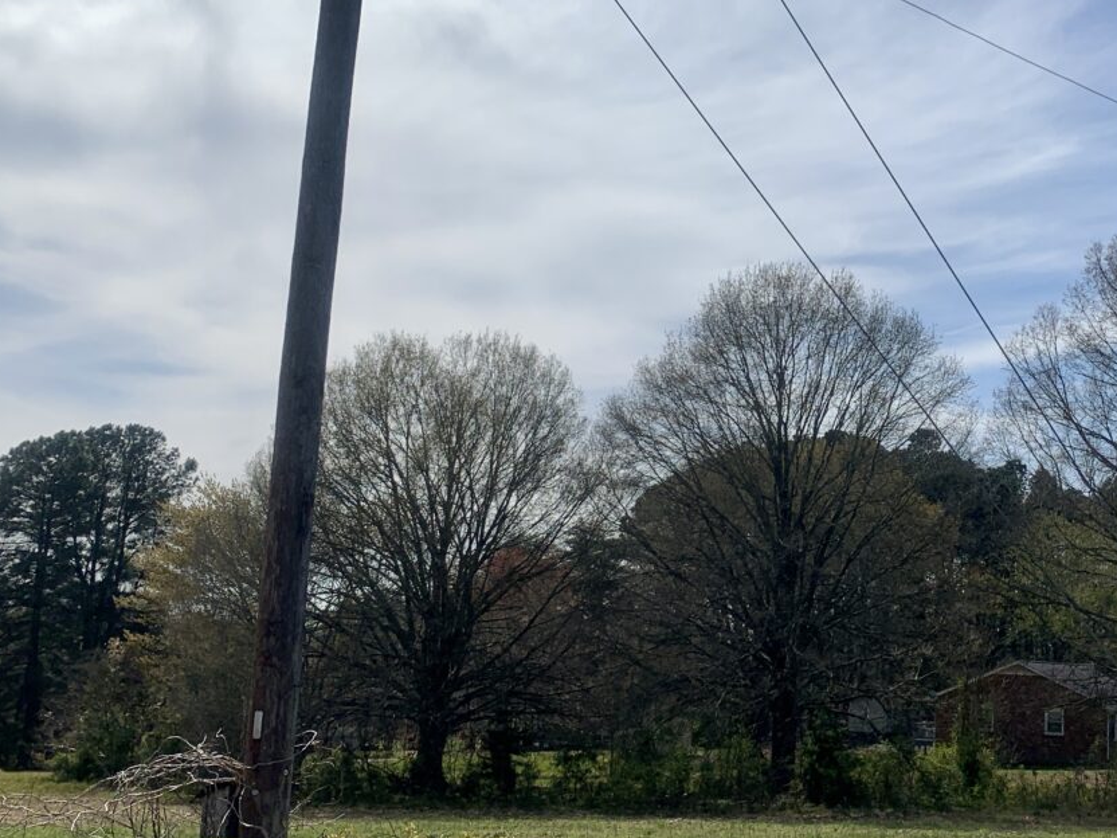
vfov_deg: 30.2
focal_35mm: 48
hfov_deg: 38.5
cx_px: 850
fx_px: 1549
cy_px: 355
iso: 25
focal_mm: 4.25
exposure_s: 1/6897
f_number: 1.8
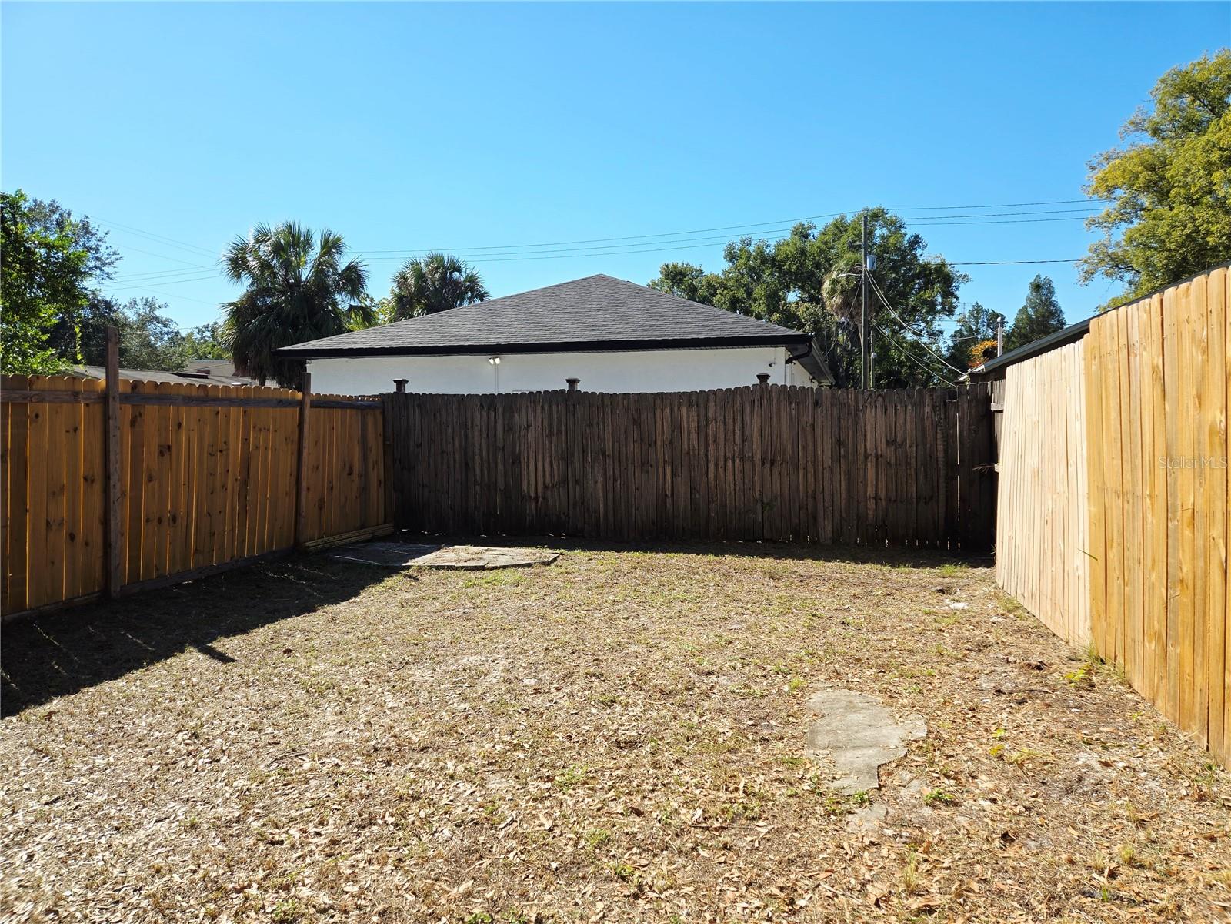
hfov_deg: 73.9
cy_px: 462
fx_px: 818
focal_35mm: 23
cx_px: 616
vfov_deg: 58.9
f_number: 1.8
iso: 25
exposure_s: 1/1606
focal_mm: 5.4
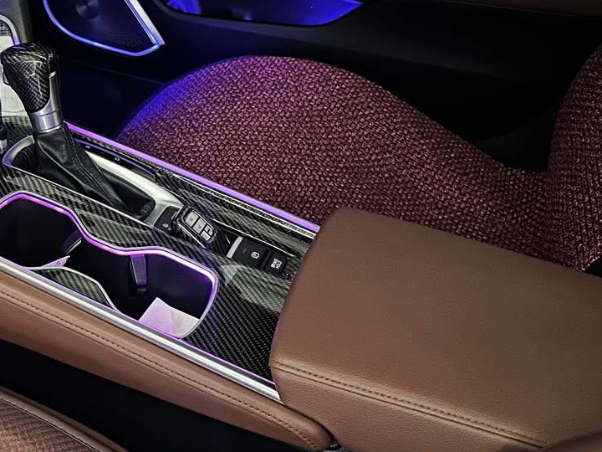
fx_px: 870
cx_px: -5
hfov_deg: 34.6
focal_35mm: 50
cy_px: 127
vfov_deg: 28.8
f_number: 1.78
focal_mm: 6.86
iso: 1250
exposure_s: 1/15
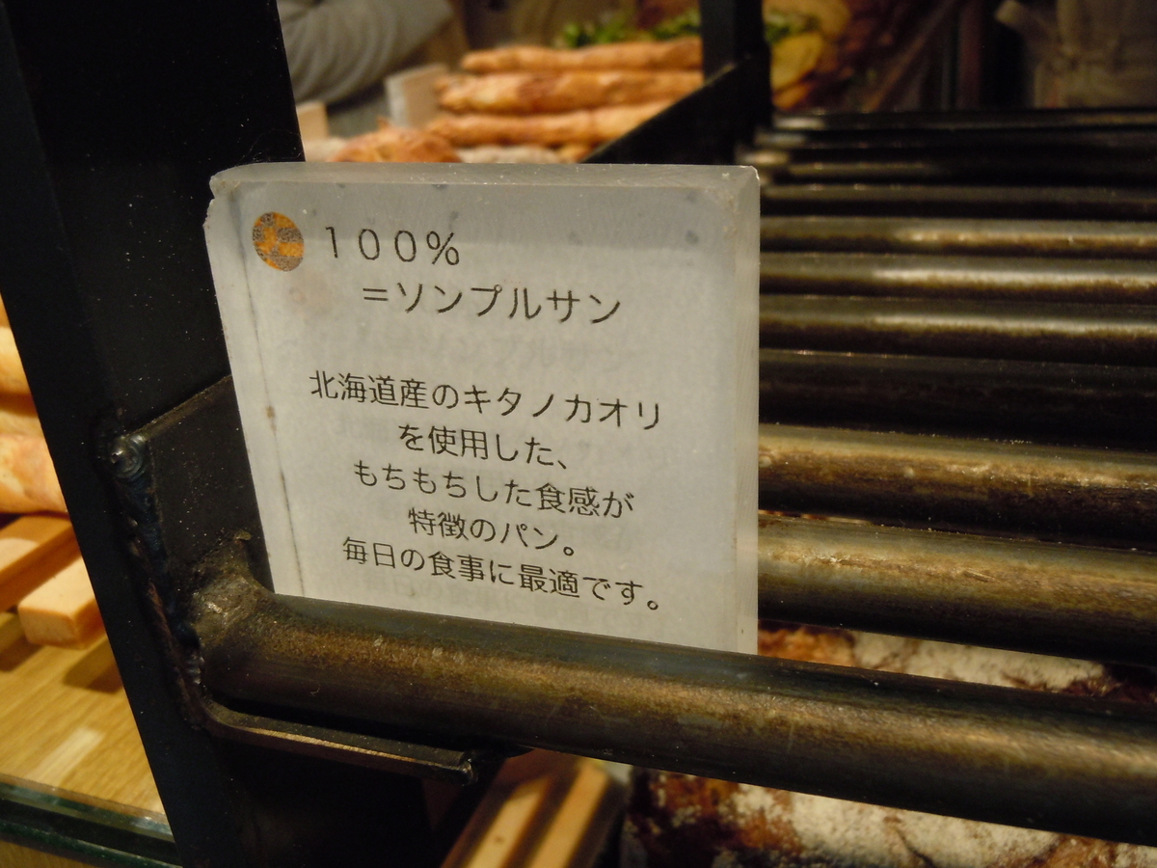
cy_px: 434
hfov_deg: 55.4
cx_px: 578
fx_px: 1103
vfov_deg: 42.9
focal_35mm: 33
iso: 400
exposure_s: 1/125
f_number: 4
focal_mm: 5.9
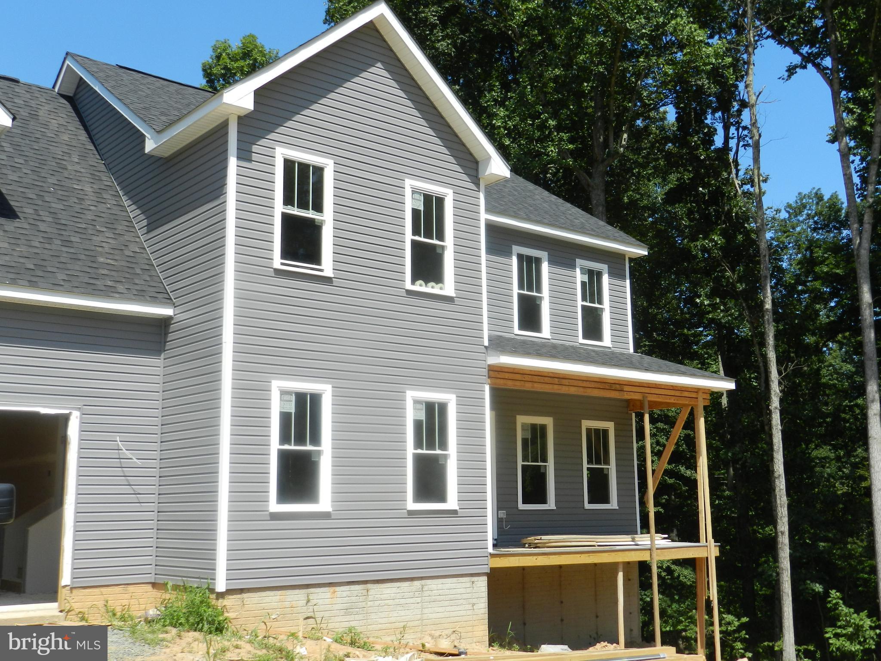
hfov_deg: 49.0
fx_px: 967
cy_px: 330
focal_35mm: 38
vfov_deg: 37.7
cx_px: 440
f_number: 4
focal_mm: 6.7
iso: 160
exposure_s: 1/1000
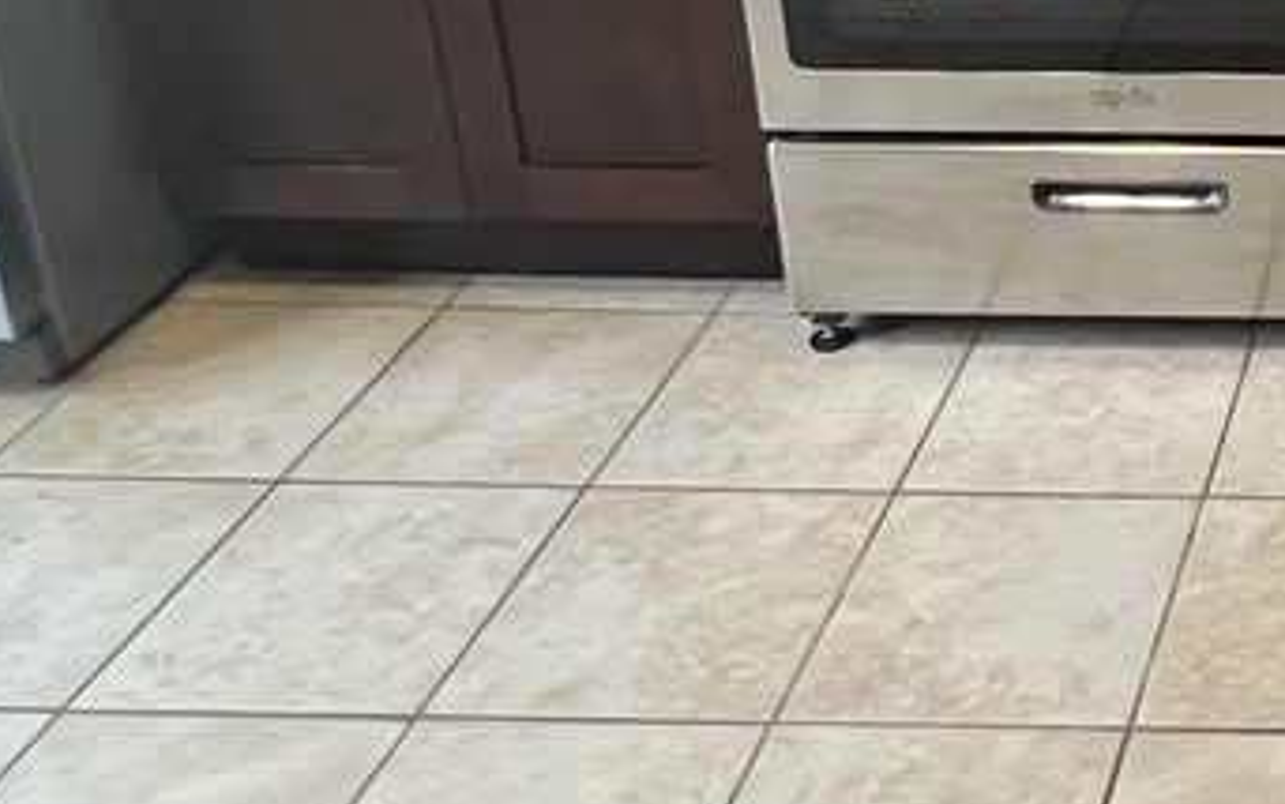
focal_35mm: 58
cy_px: -233
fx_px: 2032
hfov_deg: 28.8
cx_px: 1661
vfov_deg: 20.5
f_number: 1.8
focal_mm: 1.57
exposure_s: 1/60
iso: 500
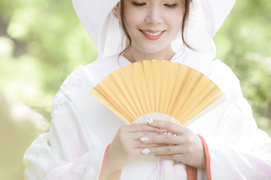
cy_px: 50
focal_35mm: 284
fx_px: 2138
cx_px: 84
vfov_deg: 4.8
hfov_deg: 7.2
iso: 400
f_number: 3.5
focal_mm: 150
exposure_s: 1/400
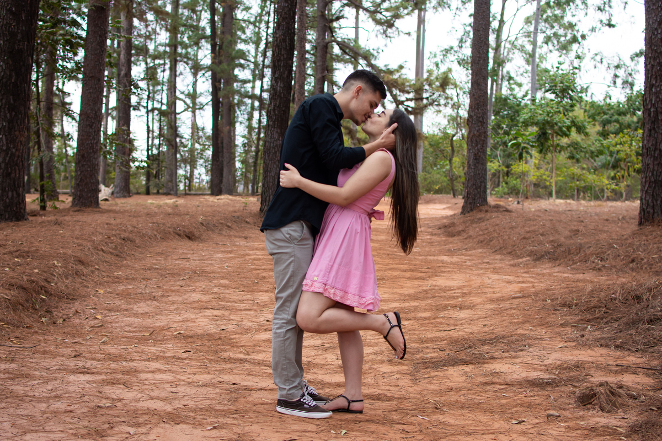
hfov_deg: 37.9
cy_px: 220
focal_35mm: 52
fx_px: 965
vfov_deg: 25.8
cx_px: 331
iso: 320
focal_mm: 35
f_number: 2.5
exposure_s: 1/200
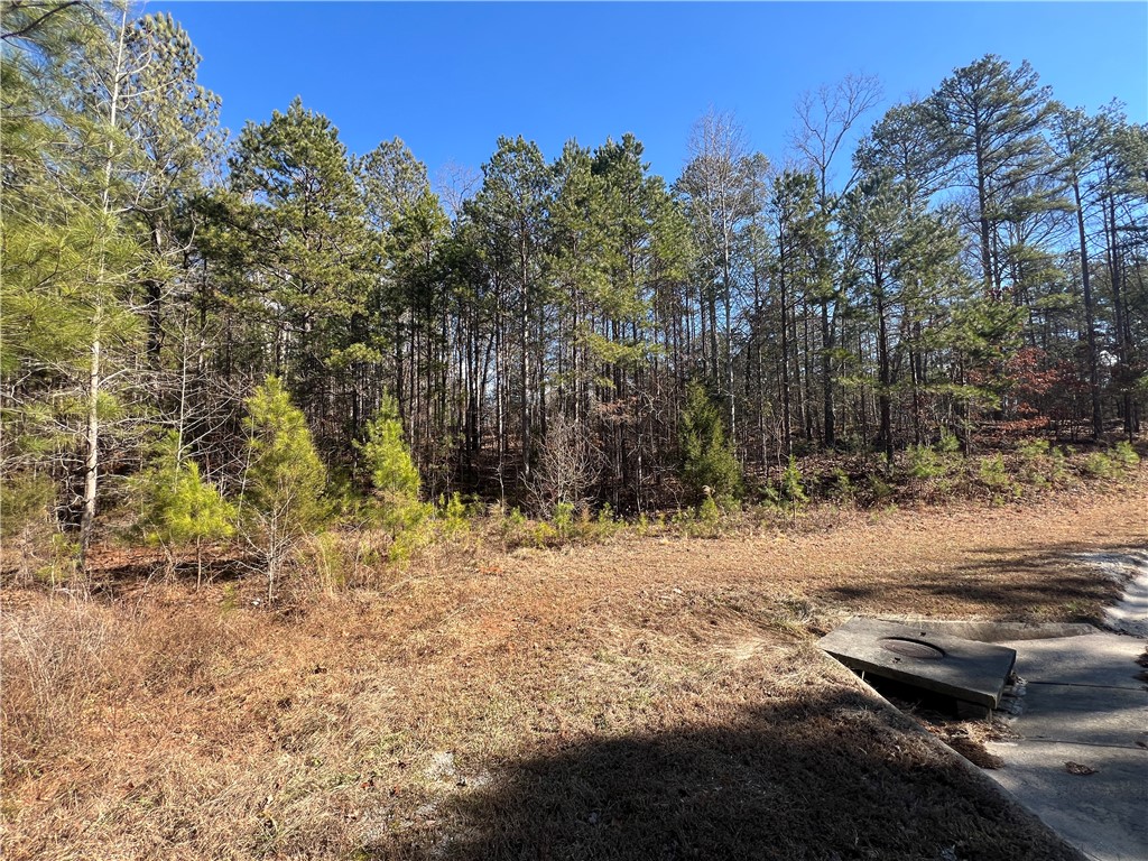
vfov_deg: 89.9
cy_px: 430
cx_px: 574
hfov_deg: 106.2
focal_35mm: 13
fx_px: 431
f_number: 1.8
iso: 32
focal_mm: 1.57
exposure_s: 1/399
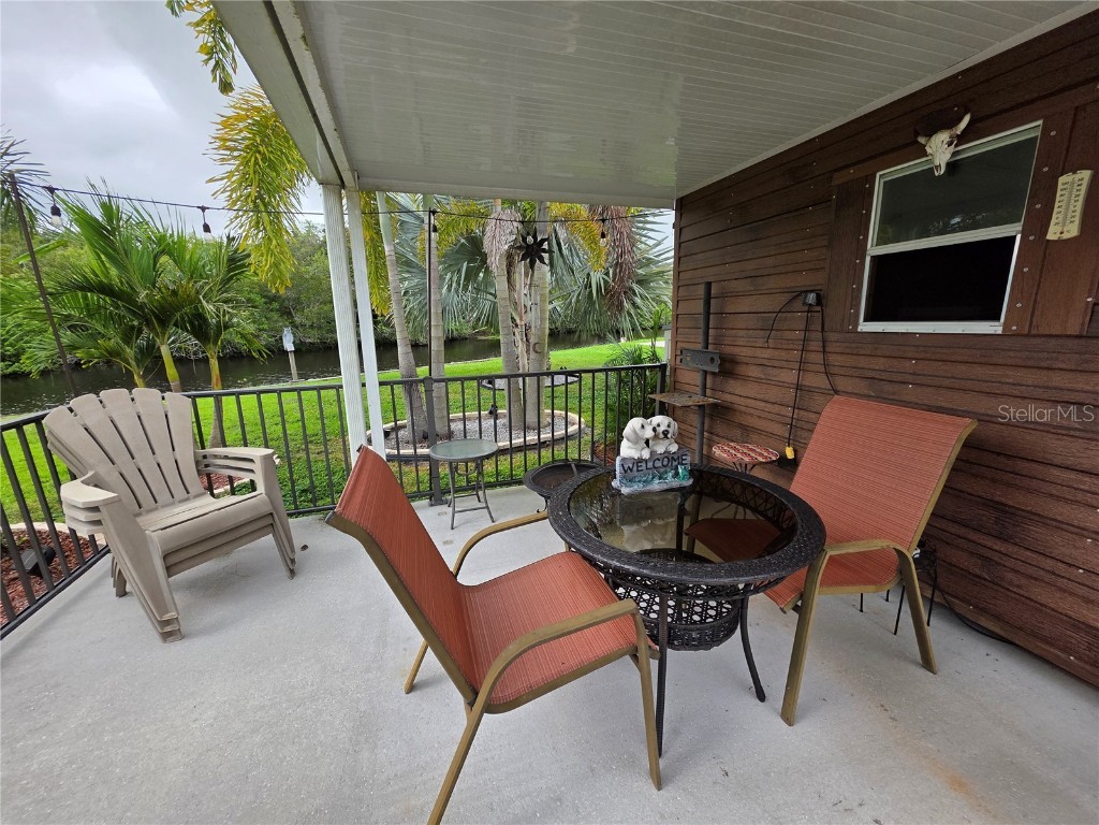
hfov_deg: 106.2
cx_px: 550
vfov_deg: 89.9
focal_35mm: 13
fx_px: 413
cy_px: 412
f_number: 1.9
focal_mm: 2.2
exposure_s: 1/744
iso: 40
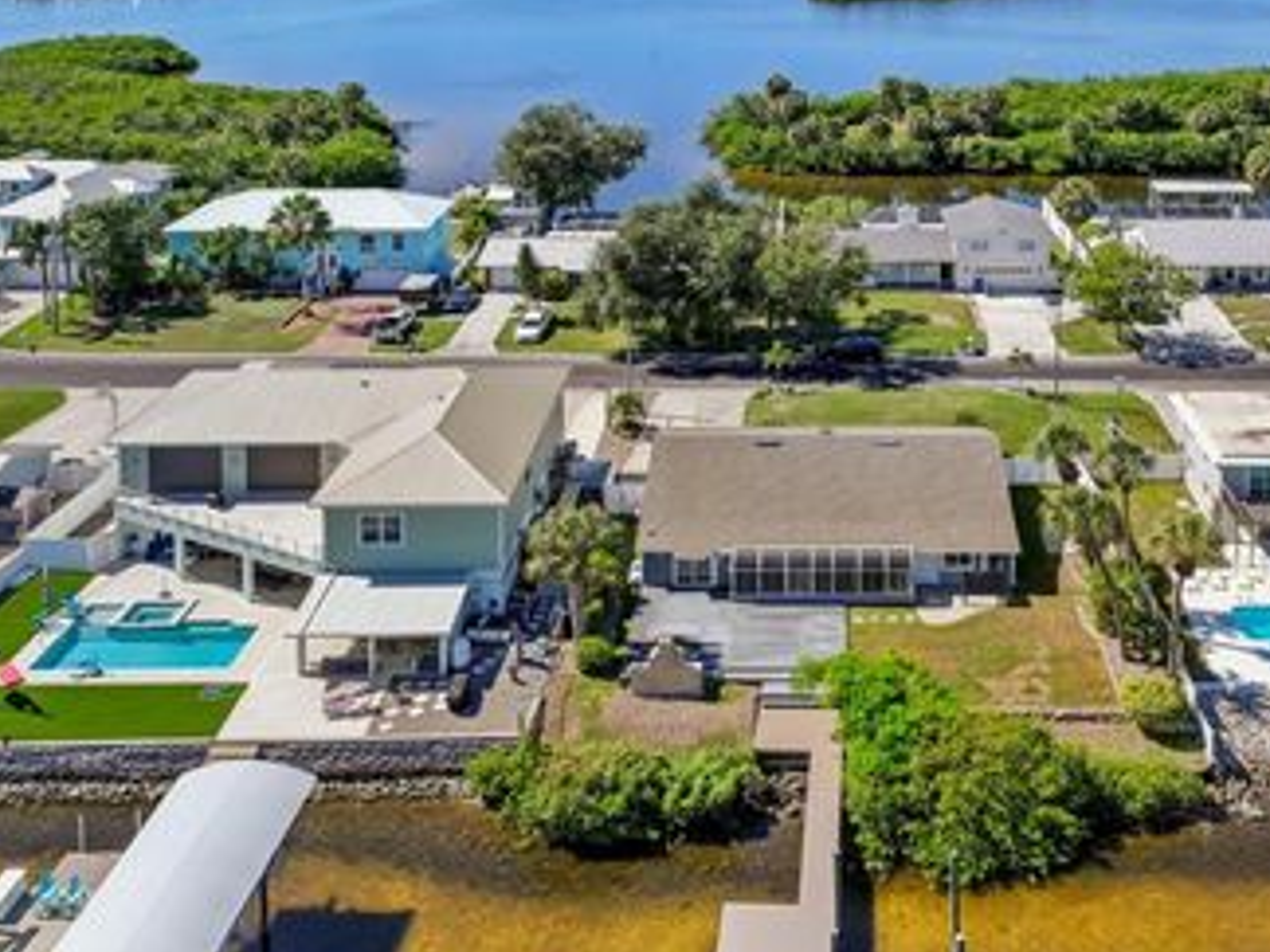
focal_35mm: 37
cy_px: 501
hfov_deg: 49.6
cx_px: 807
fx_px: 1357
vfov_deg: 38.7
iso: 400
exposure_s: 1/6400
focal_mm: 12.3
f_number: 2.8
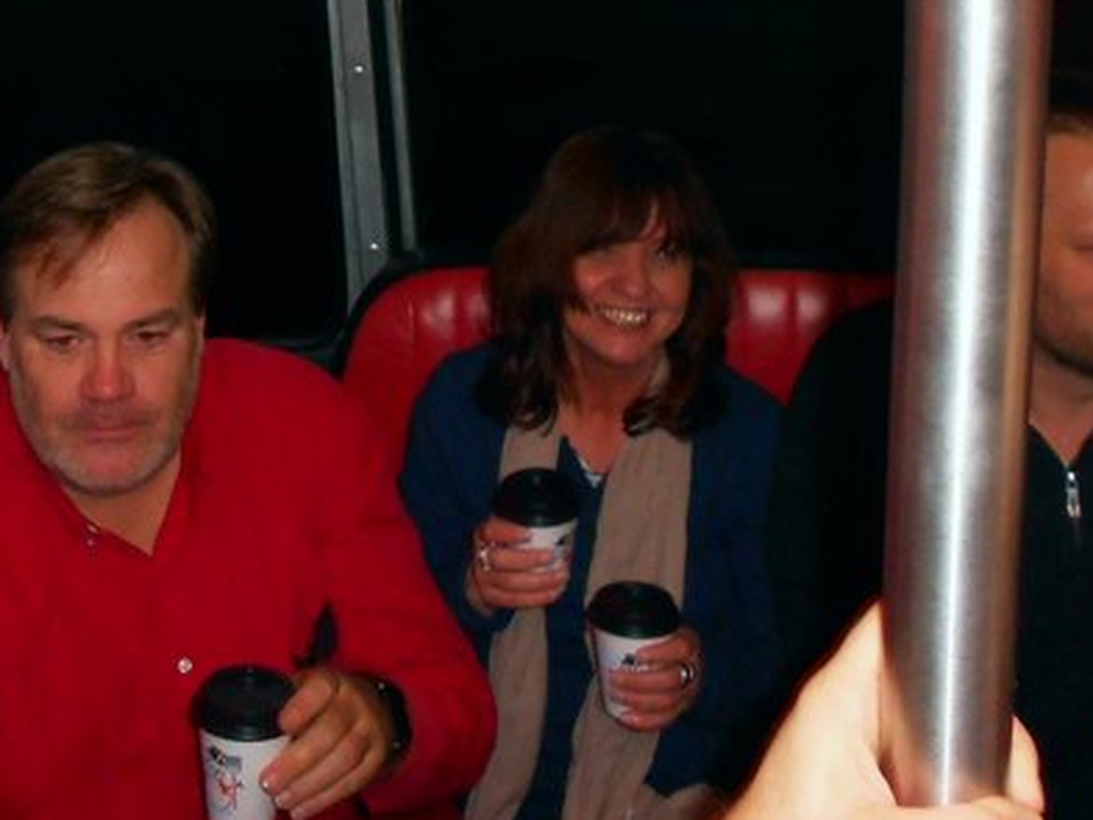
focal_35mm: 59
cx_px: 370
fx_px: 1863
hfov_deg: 32.4
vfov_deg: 23.8
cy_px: 17
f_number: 3.4
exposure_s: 1/25
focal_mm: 5.3
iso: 200
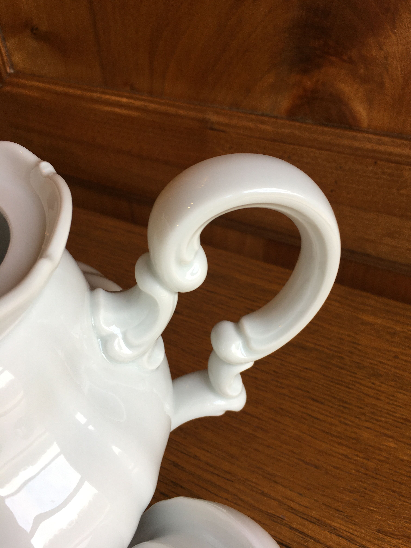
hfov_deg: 48.2
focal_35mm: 29
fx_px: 459
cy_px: 274
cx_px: 206
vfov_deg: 61.7
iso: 25
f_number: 2.2
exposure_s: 1/50
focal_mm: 4.15
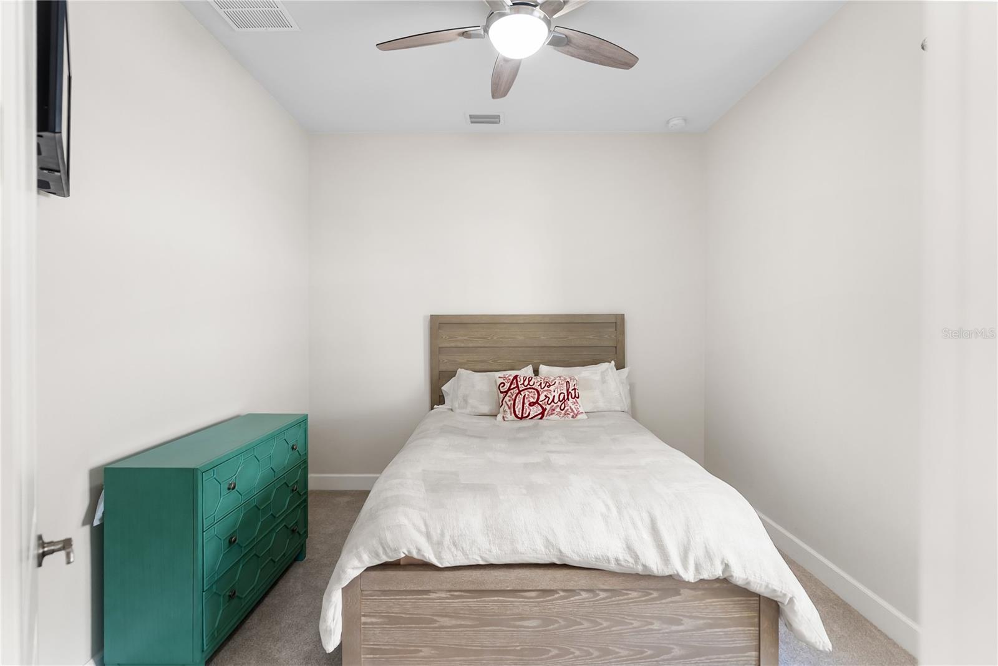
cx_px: 499
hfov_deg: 96.7
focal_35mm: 16
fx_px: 444
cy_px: 333
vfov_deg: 73.8
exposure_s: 1/20
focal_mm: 16
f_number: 2.8
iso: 250
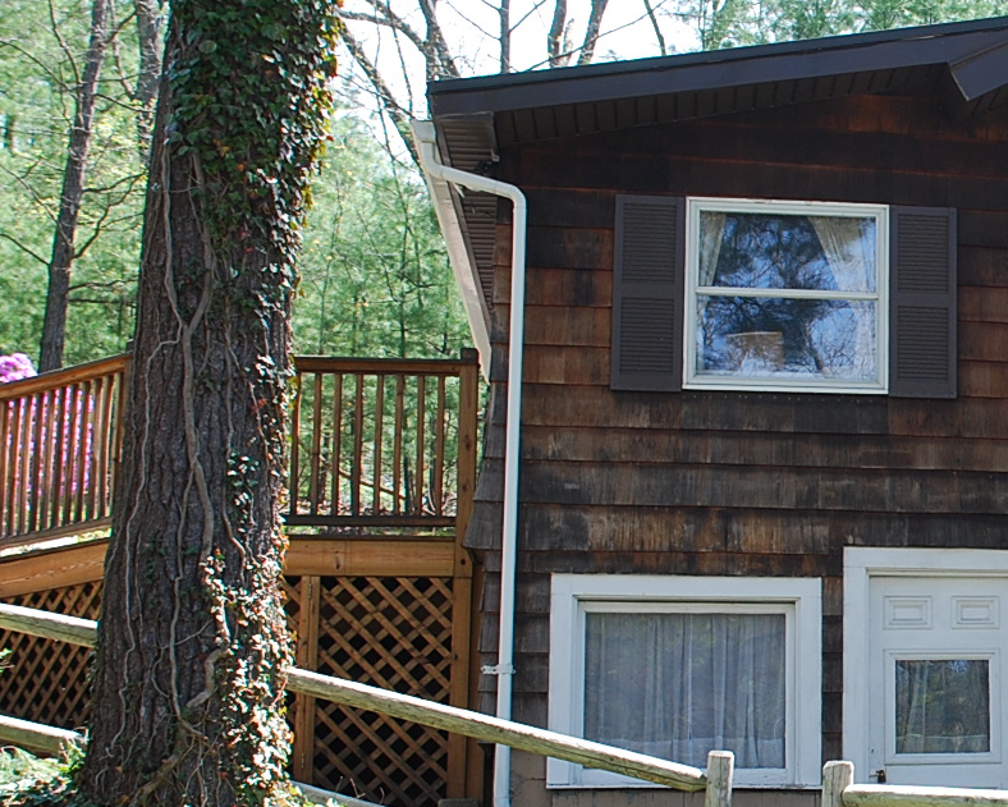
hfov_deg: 19.9
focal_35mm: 90
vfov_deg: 17.0
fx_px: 2686
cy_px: 544
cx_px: 1215
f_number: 5.6
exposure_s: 1/125
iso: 180
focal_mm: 26
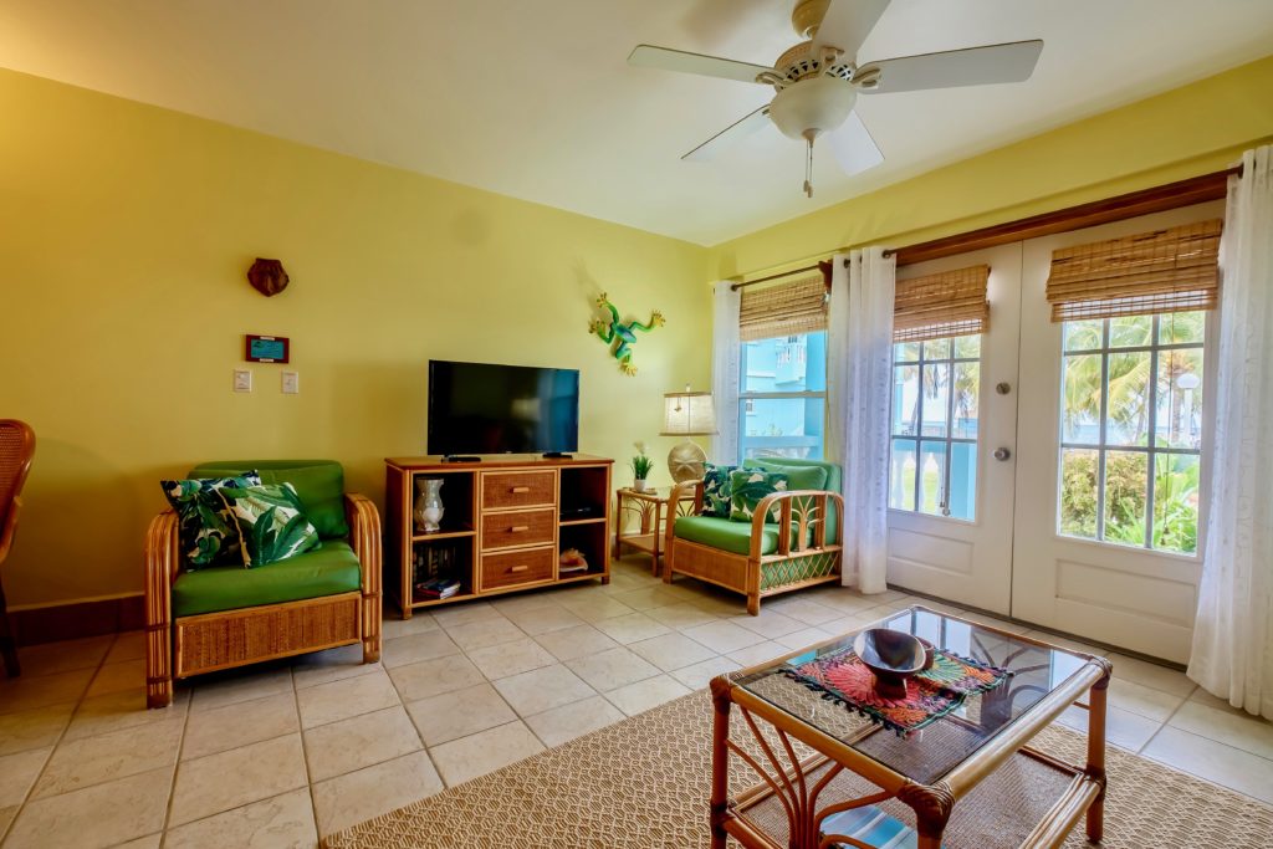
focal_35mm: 15
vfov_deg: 77.3
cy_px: 424
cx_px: 636
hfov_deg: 100.4
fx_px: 530
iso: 200
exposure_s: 1/90
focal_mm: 10
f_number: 5.6
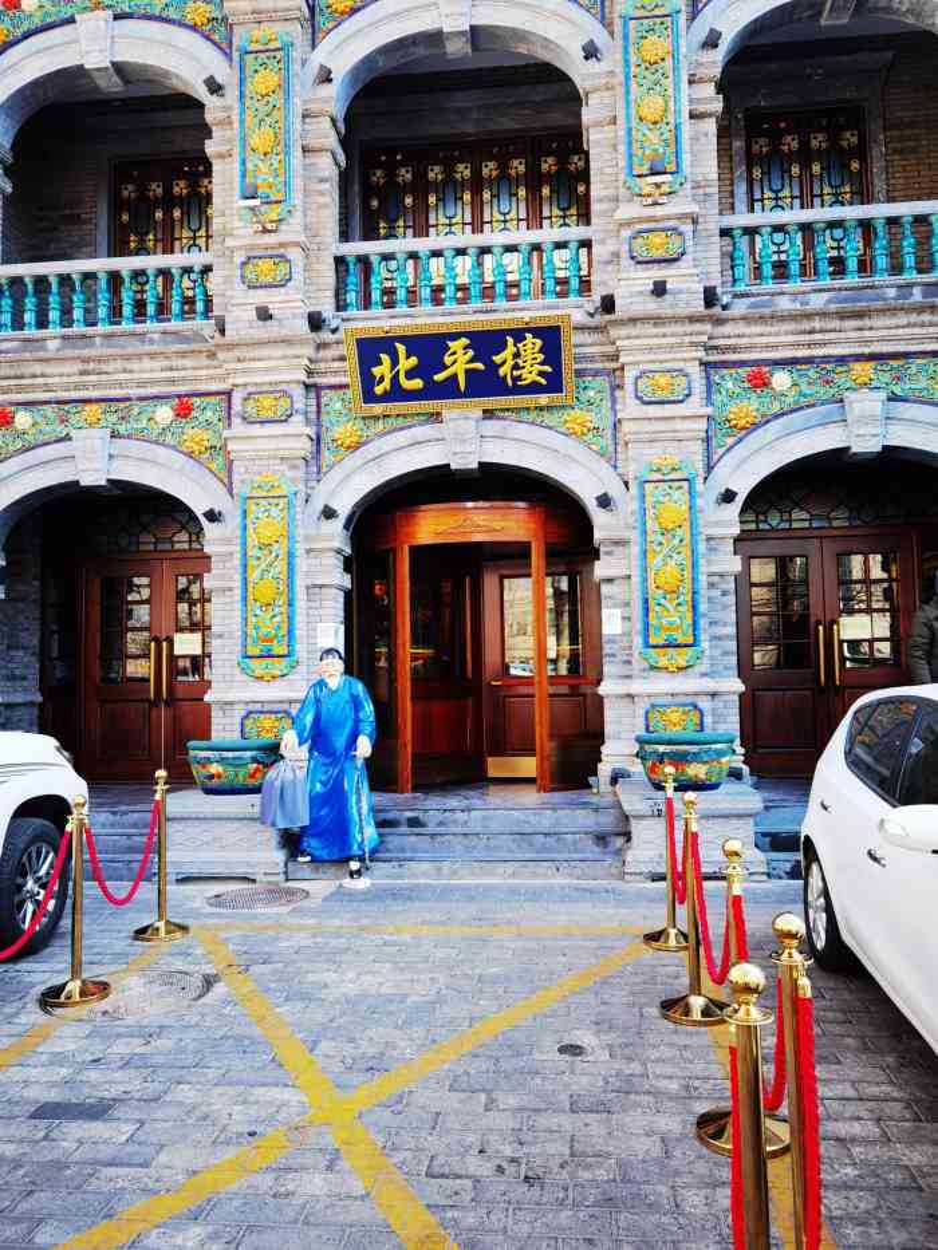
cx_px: 469
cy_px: 625
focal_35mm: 27
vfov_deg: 65.3
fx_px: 975
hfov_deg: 51.4
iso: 50
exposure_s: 1/119
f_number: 1.9
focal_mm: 6.71
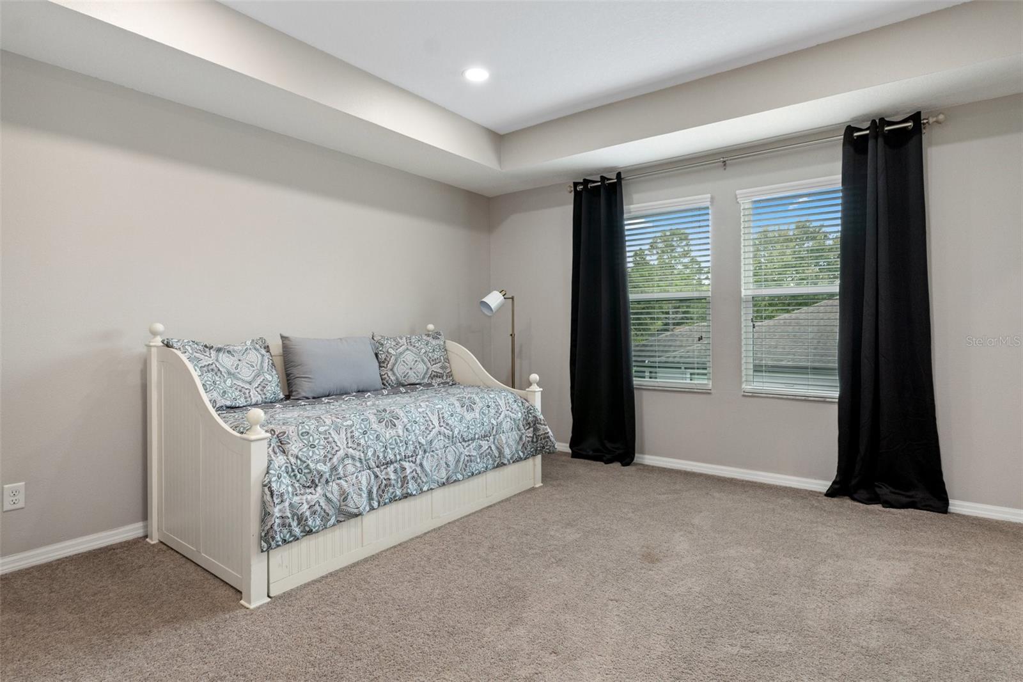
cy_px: 341
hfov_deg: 90.0
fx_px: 511
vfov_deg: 67.4
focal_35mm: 18
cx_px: 512
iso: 250
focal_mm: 12
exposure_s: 1/1.67
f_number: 8
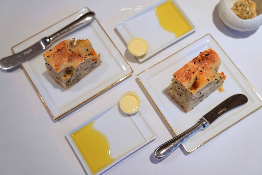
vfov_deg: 29.2
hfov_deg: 42.8
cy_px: 88
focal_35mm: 46
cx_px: 131
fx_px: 335
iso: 400
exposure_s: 1/50
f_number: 2.8
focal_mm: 46
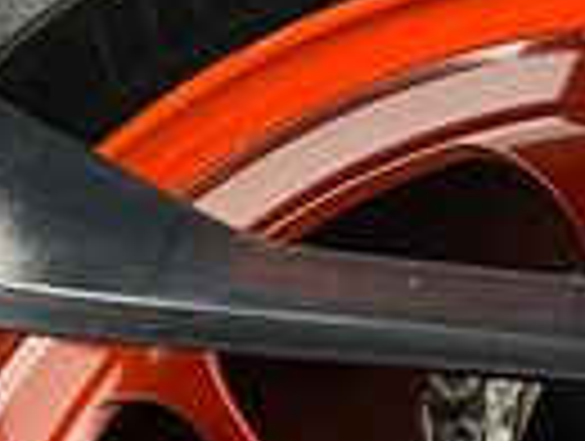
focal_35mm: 128
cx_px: 662
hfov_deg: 15.0
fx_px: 2167
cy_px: 873
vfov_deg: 10.7
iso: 500
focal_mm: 5.1
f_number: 1.6
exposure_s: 1/50
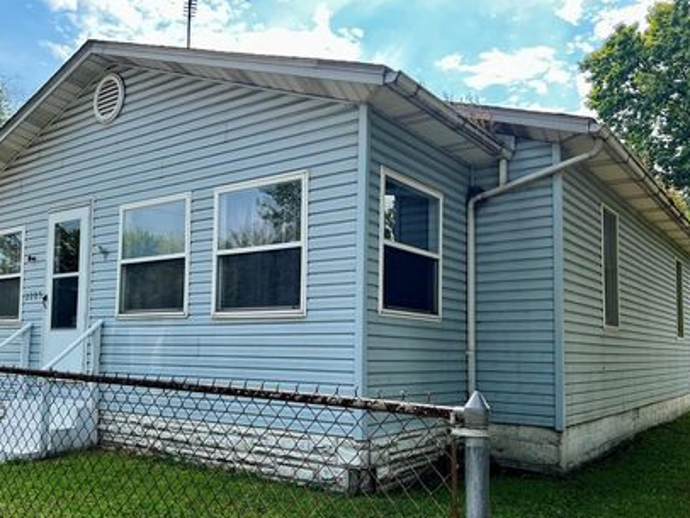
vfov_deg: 44.0
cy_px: 303
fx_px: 638
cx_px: 309
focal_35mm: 32
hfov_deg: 56.7
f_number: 1.5
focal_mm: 5.7
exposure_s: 1/1431
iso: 50
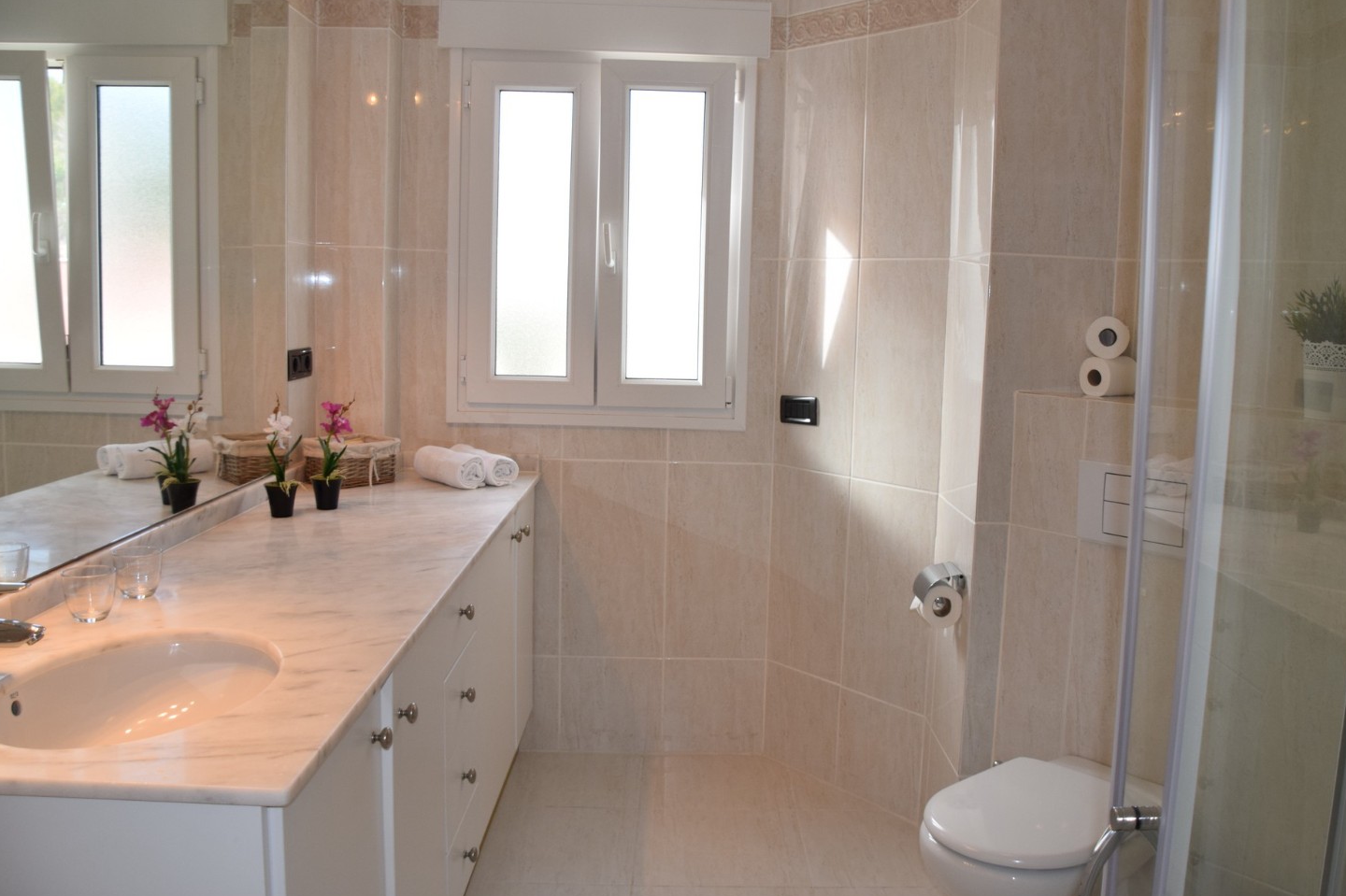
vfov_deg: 43.6
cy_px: 435
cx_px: 745
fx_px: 1121
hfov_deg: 61.8
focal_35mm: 30
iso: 450
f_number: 5.6
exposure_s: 1/125
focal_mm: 18
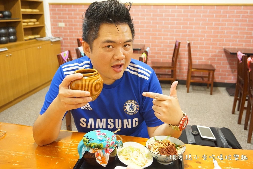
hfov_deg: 57.2
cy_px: 84
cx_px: 126
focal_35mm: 33
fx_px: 232
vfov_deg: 40.0
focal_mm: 22
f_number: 4
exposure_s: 1/50
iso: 3200
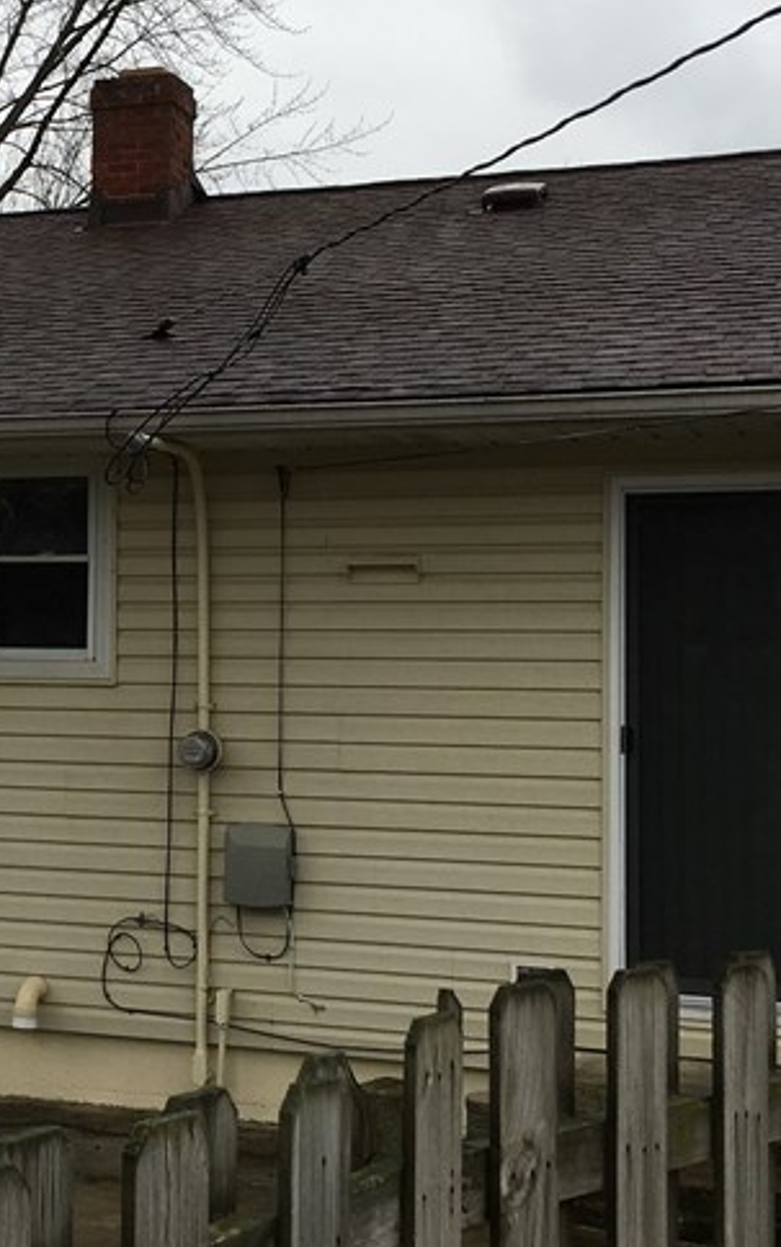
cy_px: 554
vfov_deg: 31.5
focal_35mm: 65
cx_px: 5
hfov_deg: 19.5
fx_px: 2211
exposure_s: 1/240
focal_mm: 4.15
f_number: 2.2
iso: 25
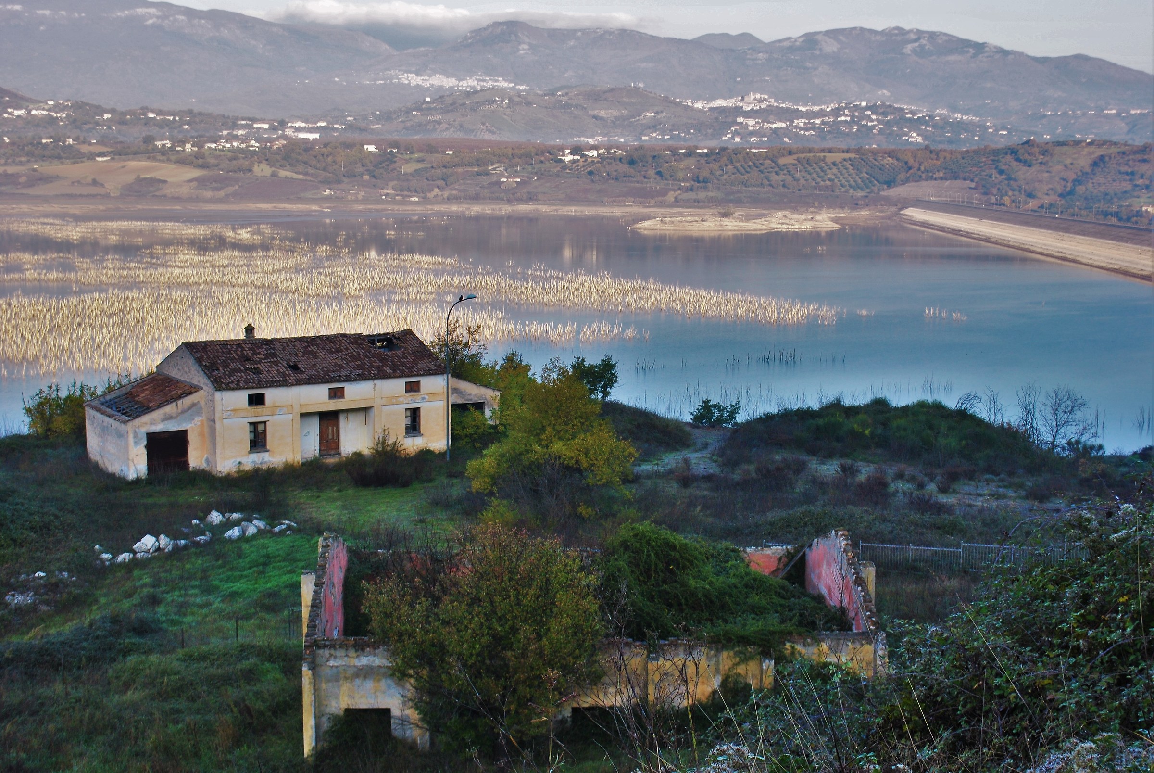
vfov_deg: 28.2
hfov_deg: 41.1
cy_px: 386
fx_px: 1541
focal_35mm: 48
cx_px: 577
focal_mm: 32
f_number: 9
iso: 200
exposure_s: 1/100
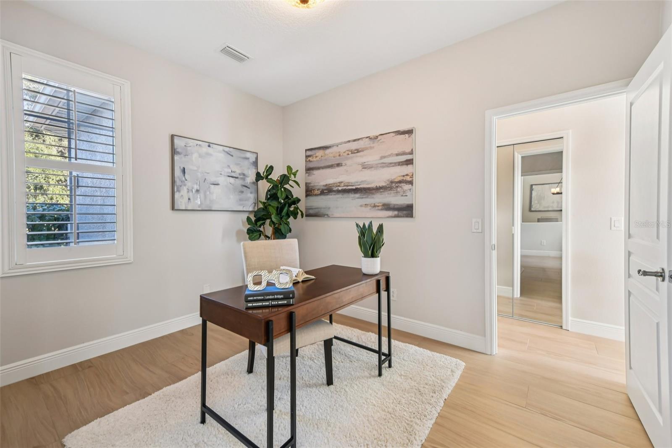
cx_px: 336
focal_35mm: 15
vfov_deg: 77.3
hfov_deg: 100.4
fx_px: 280
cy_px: 224
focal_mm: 15
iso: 400
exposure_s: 1/10
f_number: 8
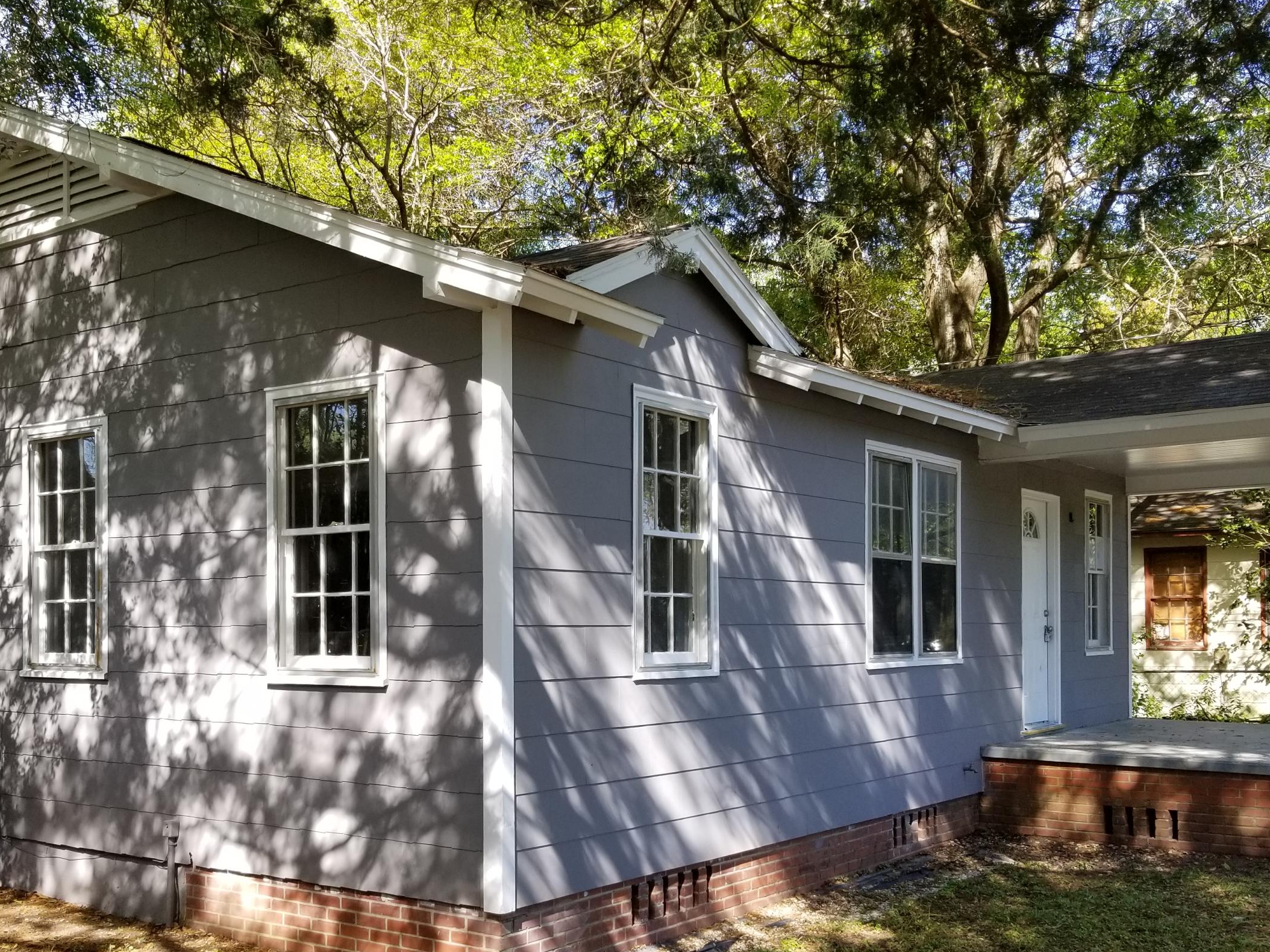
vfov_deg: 38.4
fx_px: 1357
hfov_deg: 50.0
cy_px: 596
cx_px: 543
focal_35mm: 37
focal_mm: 4.25
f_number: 1.7
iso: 50
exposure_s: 1/413
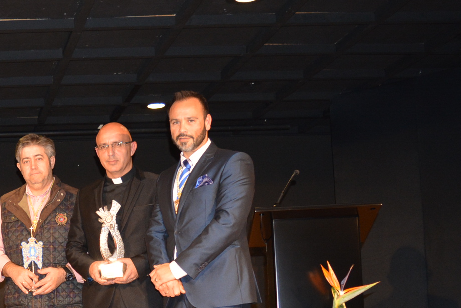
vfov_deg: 18.3
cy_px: 297
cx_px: -80
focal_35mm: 73
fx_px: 936
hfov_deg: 25.2
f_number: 3.5
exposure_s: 1/60
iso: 500
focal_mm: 18
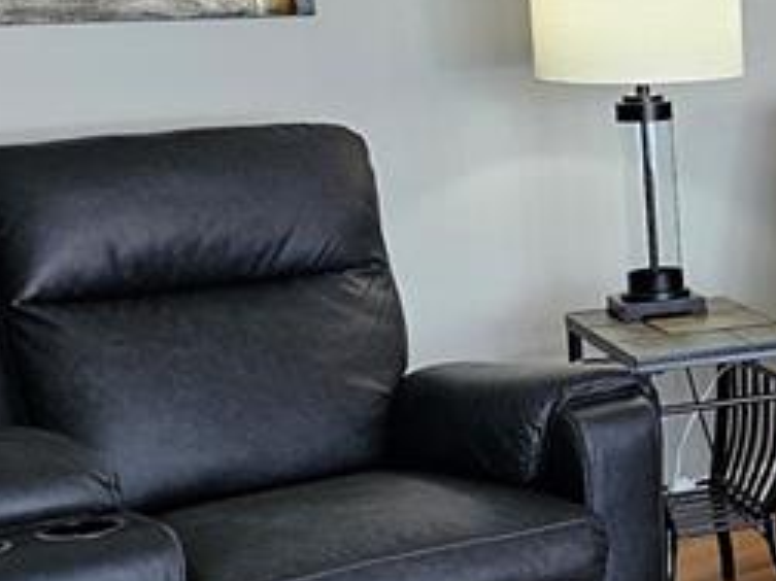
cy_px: 176
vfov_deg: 15.7
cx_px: 1558
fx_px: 2106
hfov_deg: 16.1
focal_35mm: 94
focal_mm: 6.3
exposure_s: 1/120
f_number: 1.7
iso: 250
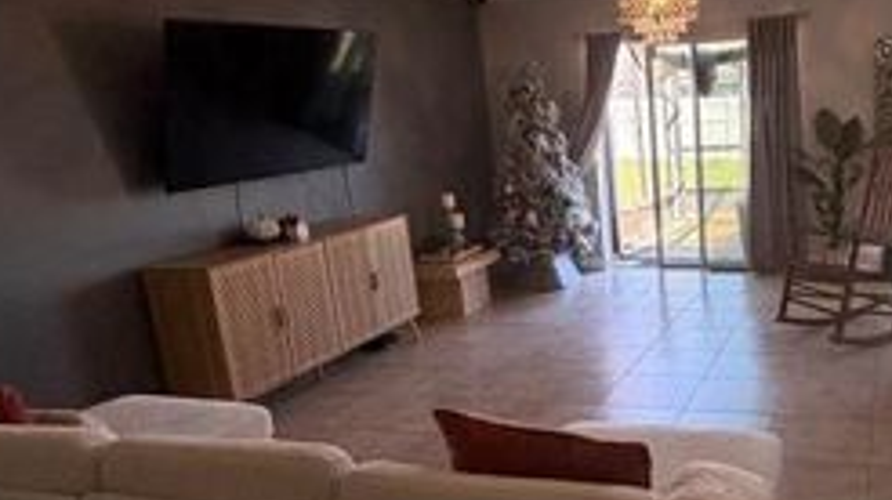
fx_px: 780
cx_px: 669
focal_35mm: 33
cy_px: 301
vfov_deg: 35.4
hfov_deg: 56.6
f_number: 2.2
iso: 250
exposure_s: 1/120
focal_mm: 2.22
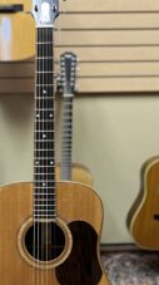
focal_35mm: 50
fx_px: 376
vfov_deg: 40.3
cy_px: 211
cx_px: 49
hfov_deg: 23.7
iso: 400
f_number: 1.5
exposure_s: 1/60
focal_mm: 5.7
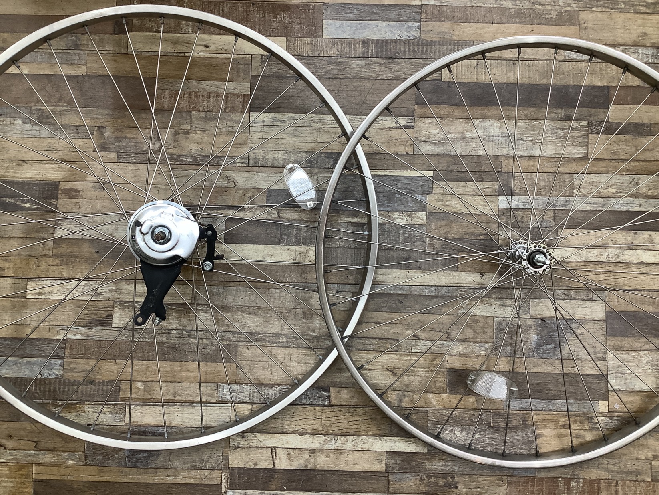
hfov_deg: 58.3
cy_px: 248
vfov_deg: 45.5
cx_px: 330
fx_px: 590
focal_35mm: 31
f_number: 2.4
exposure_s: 1/60
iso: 80
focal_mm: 3.3
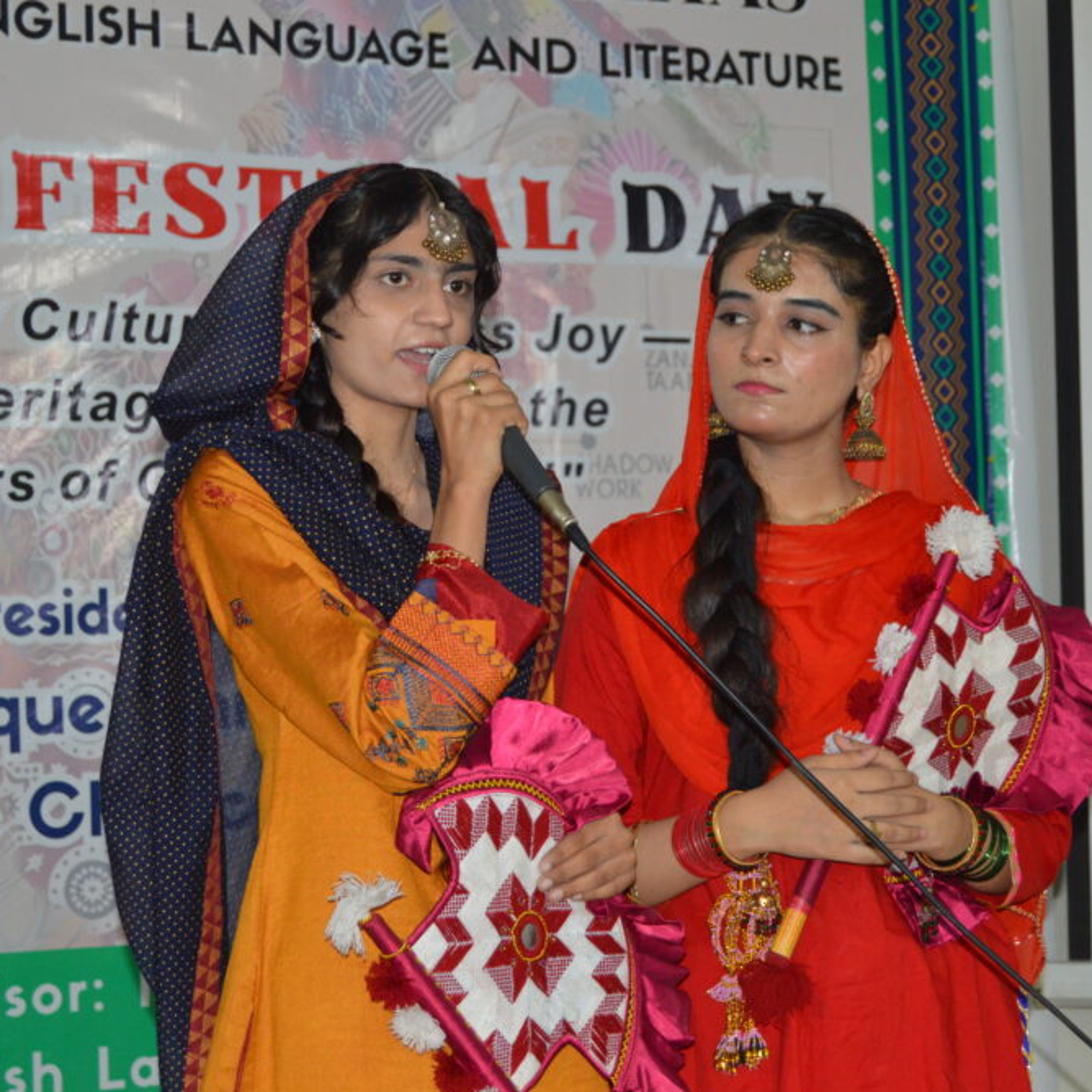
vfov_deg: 21.1
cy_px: 544
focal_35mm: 82
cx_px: 585
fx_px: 2927
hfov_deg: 21.1
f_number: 5
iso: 1100
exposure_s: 1/60
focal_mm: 42
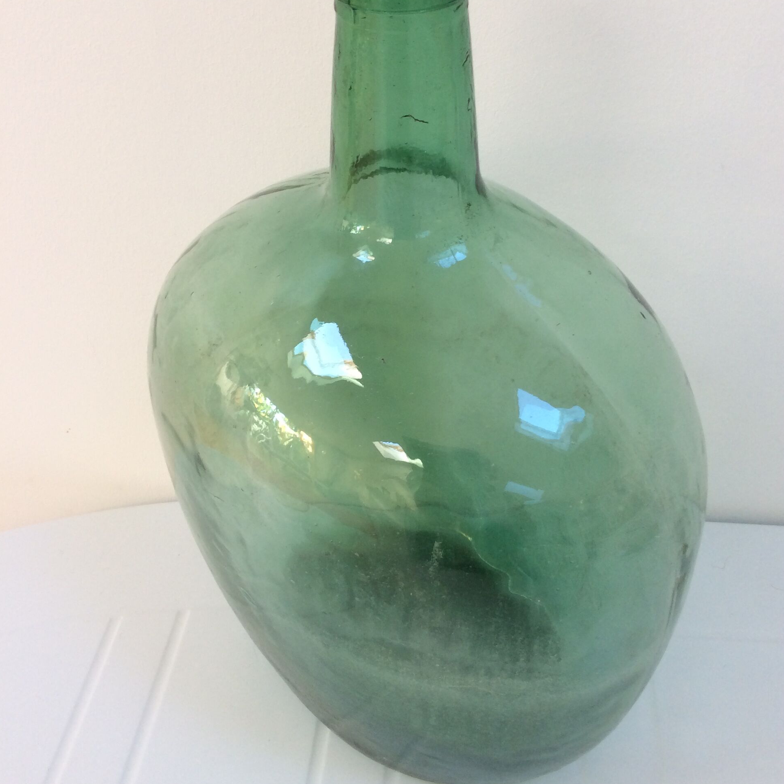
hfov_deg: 43.9
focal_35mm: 38
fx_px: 974
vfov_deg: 43.8
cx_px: 393
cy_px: 360
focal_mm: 3.3
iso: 40
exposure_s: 1/25
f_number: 2.4
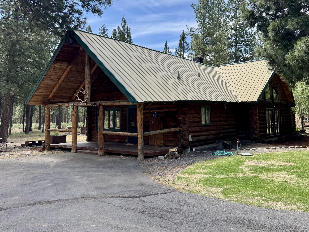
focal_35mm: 30
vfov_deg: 46.6
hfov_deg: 59.5
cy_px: 95
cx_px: 184
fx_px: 268
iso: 80
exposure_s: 1/1425
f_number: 1.78
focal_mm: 6.76
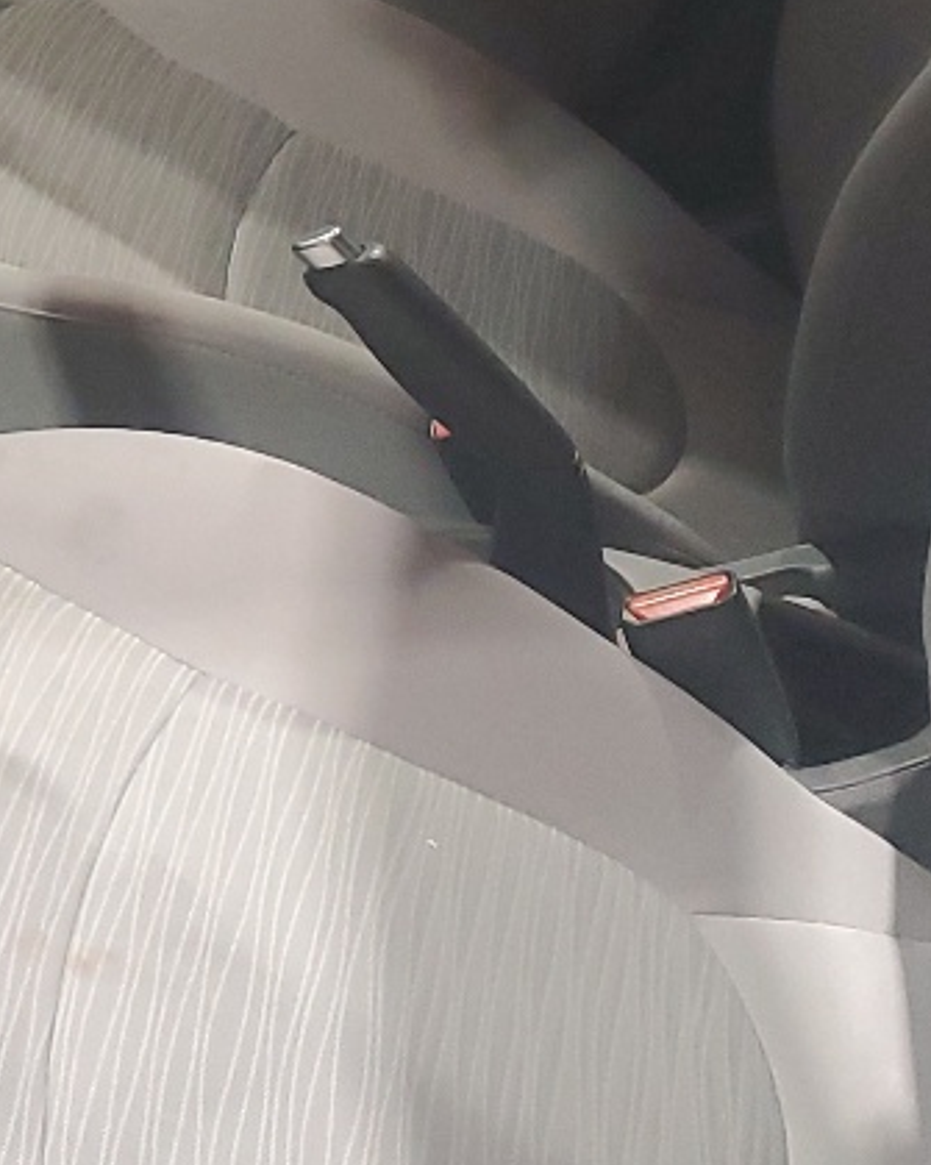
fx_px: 3342
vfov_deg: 19.7
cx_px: -122
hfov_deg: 15.4
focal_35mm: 97
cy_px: 409
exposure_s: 1/60.2
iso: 231
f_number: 1.5
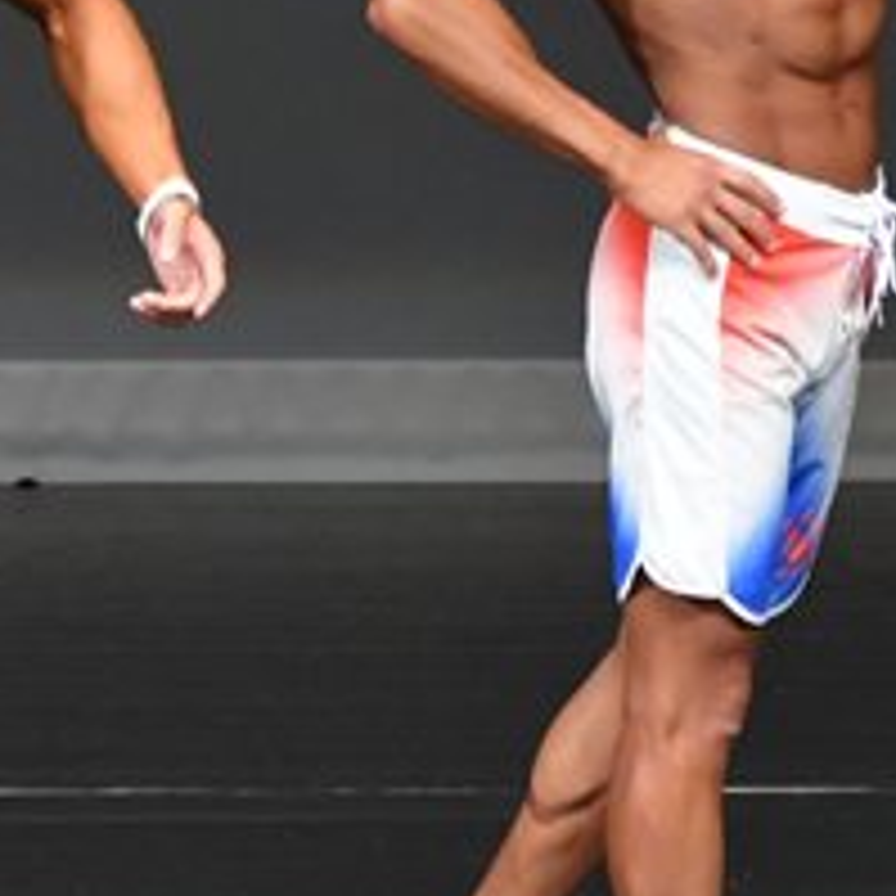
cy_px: 306
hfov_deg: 1.7
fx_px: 30573
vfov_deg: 1.7
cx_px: -61
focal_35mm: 1044
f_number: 5.6
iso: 4000
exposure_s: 1/400
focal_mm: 210
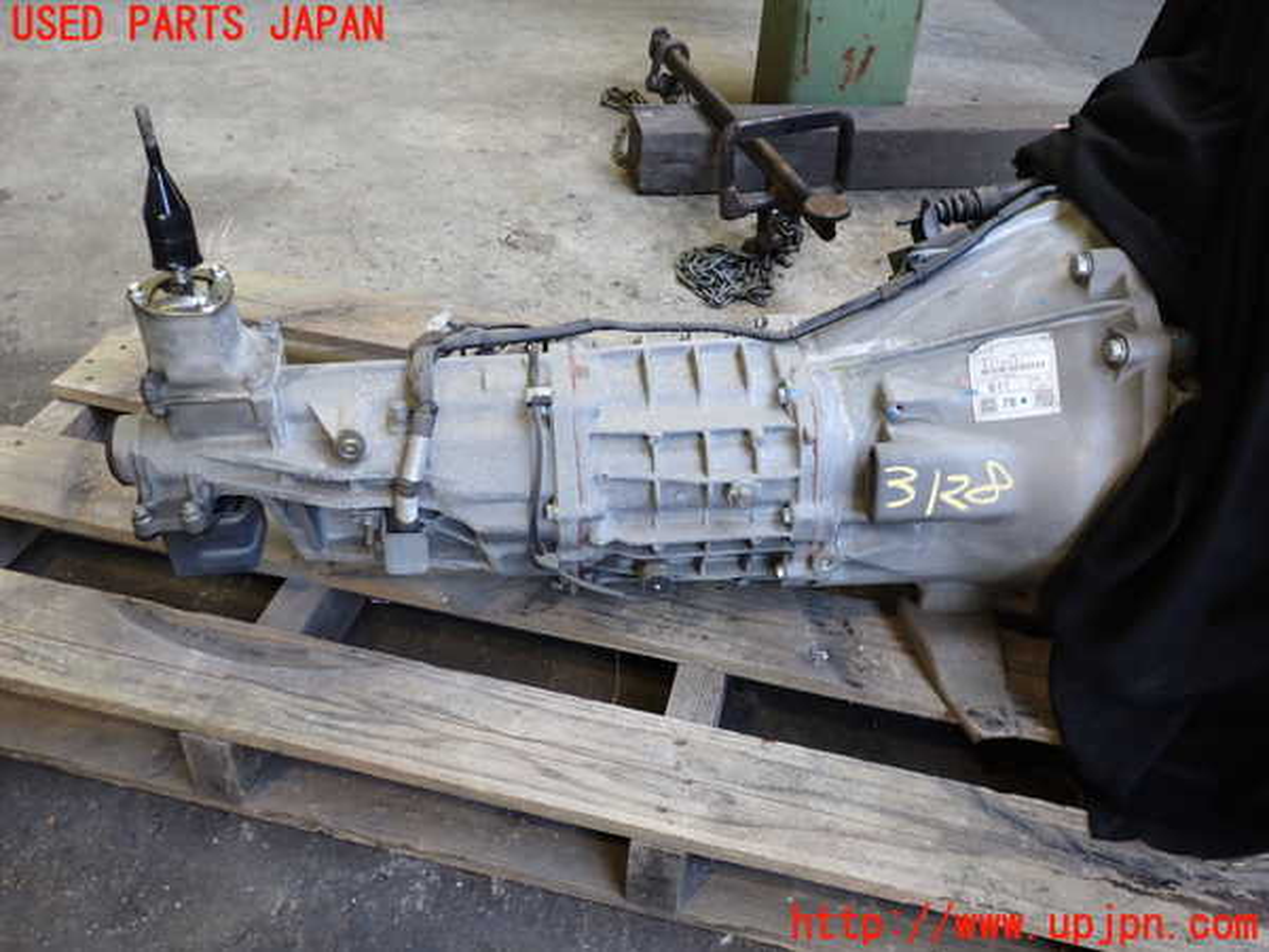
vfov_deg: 46.8
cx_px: 634
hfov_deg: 60.0
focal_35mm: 30
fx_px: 1100
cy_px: 476
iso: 200
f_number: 2.3
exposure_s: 1/60
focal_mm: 5.4
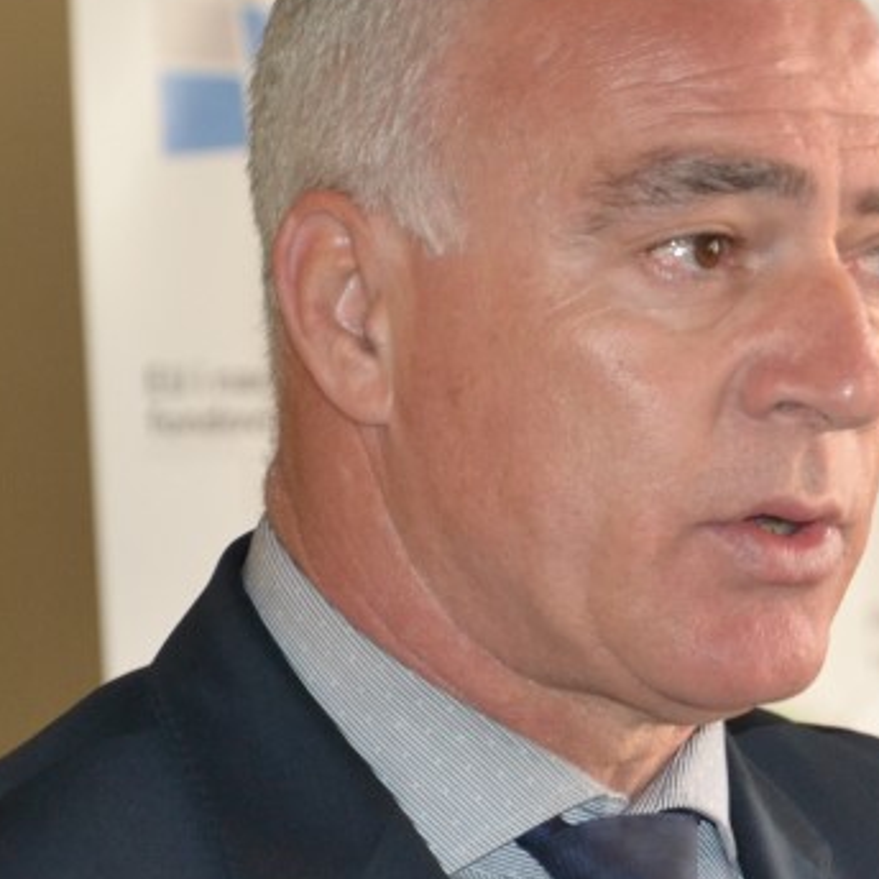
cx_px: 1086
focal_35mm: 283
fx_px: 8133
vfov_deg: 6.2
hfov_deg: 6.1
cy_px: 442
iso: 1800
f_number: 5.6
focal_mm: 85
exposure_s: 1/60
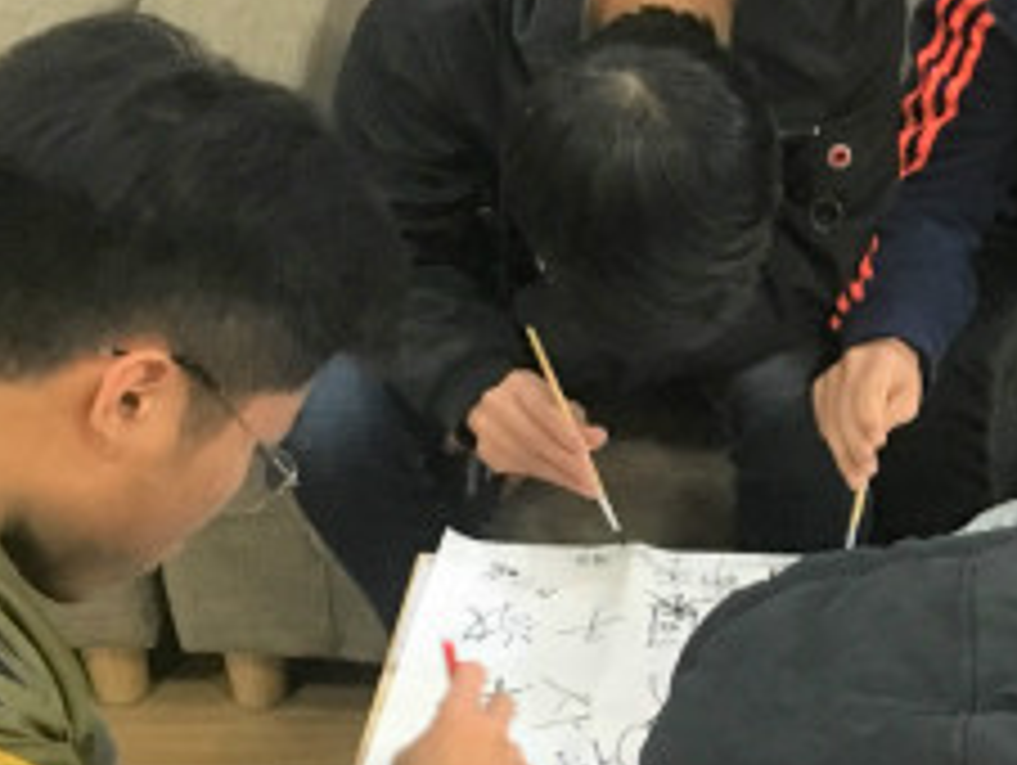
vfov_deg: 17.8
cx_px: 1066
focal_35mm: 82
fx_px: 2412
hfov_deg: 22.7
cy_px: 648
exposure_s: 1/17
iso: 250
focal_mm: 4.15
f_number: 2.2
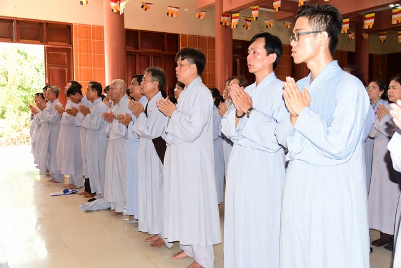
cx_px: 200
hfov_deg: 55.8
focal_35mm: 34
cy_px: 134
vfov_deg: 38.9
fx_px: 379
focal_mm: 34
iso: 1000
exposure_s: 1/60
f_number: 5
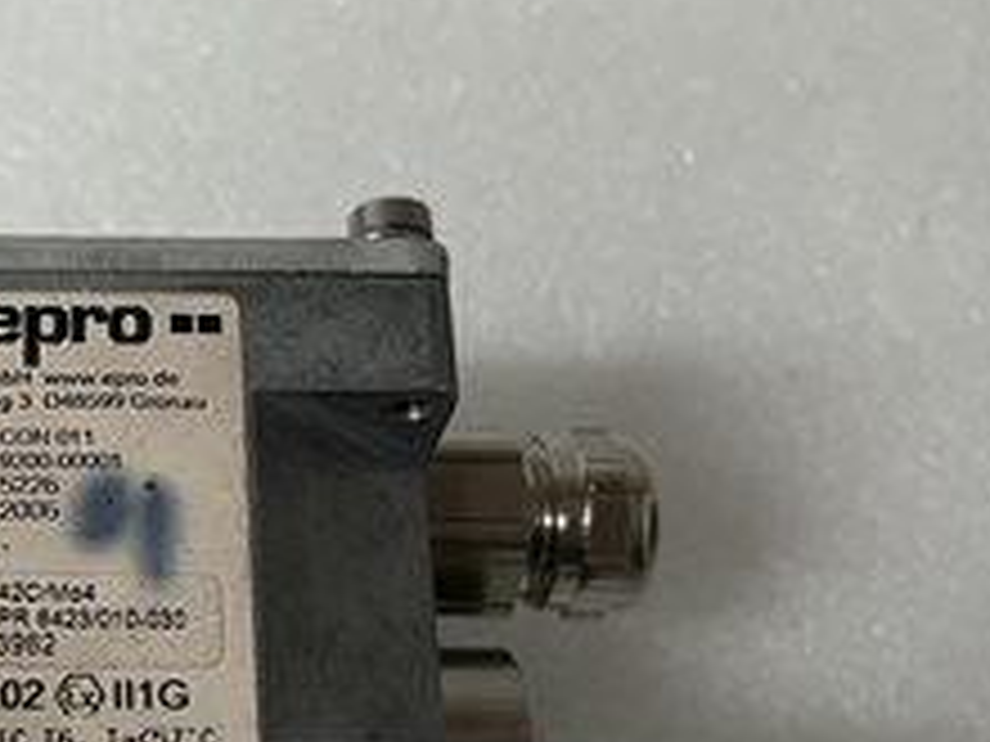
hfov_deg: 31.4
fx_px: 1687
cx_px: 130
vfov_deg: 24.7
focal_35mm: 59
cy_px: 483
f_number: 1.6
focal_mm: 5.1
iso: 80
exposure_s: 1/50
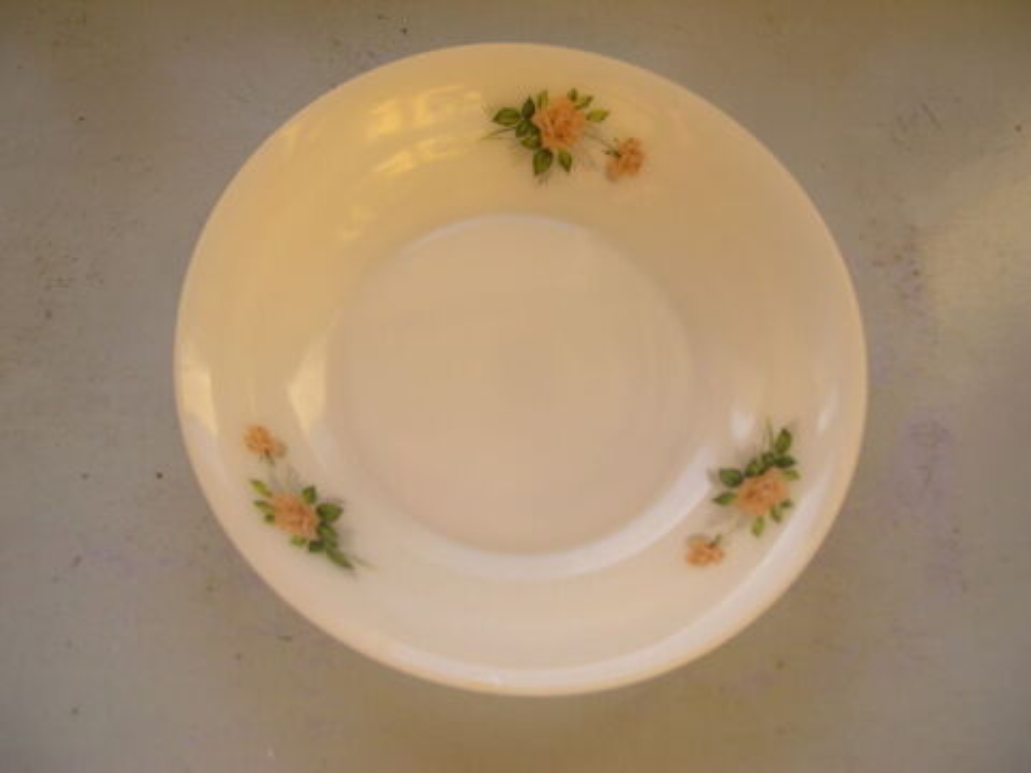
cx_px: 516
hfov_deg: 49.0
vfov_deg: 37.7
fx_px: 1132
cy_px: 386
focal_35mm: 38
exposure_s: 1/98.6
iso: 100
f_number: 2.8
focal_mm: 8
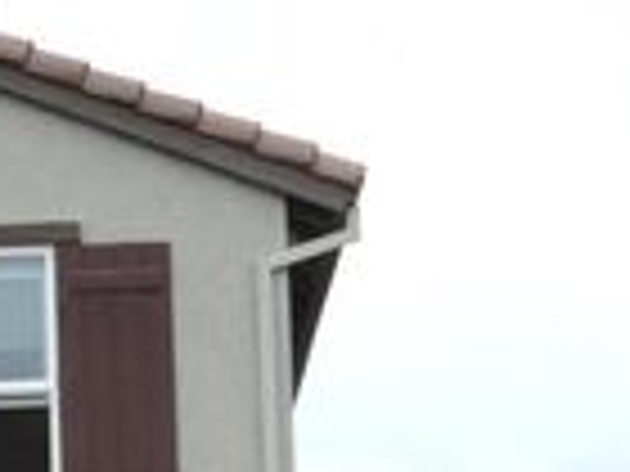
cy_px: 834
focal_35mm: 215
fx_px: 3913
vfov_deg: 6.8
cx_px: -306
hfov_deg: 9.0
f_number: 3.7
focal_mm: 10.7
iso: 80
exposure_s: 1/500
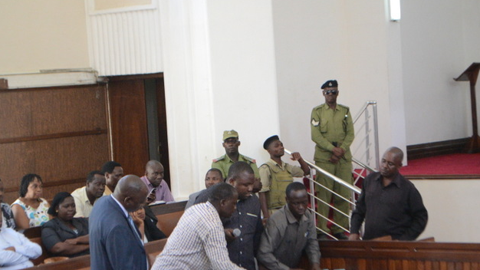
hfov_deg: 22.1
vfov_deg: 12.5
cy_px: 149
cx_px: 230
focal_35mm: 97
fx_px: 1229
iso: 3200
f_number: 5.6
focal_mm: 55
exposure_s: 1/100
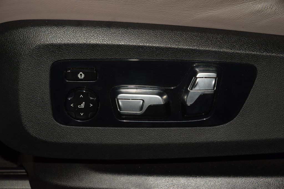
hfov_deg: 19.5
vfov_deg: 13.0
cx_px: 142
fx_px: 828
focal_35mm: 105
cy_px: 94
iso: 100
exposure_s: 1/125
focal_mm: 70
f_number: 8
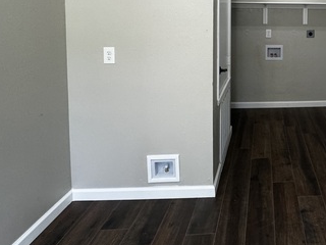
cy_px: 21
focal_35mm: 28
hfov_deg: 56.3
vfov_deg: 44.9
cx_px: 283
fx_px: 264
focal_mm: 2.22
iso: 250
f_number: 2.2
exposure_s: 1/120
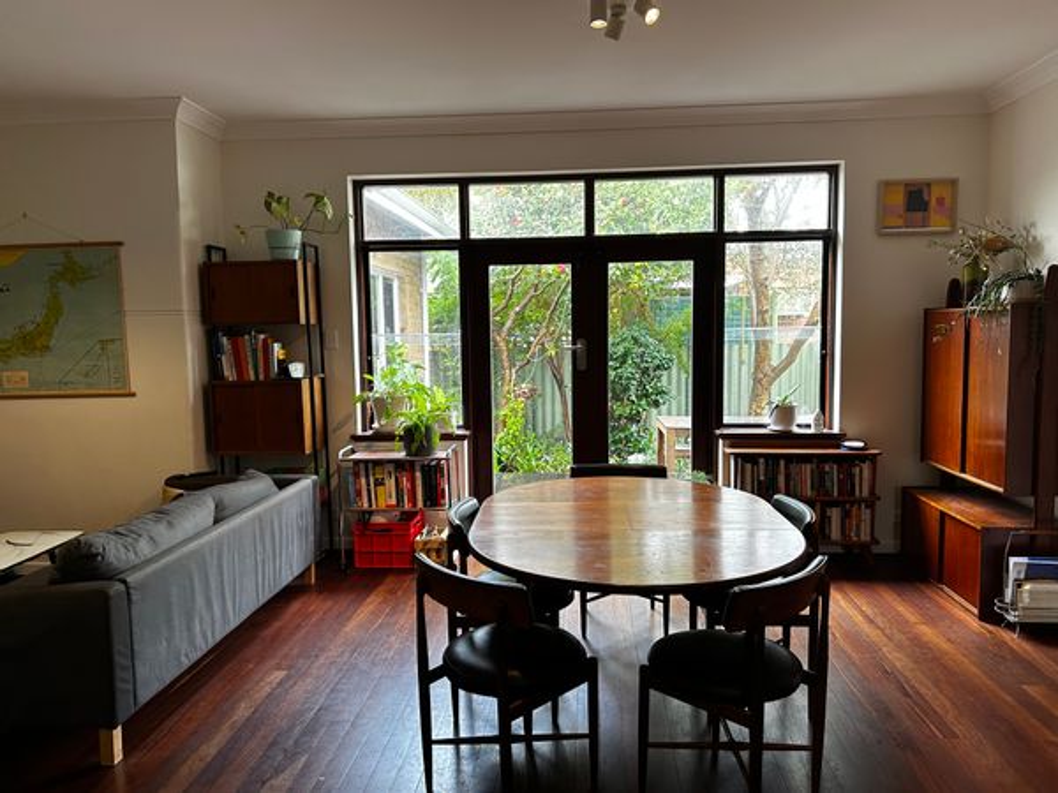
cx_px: 529
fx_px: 795
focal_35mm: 26
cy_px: 396
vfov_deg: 53.1
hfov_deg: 67.3
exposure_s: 1/100
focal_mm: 5.7
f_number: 1.5
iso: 125
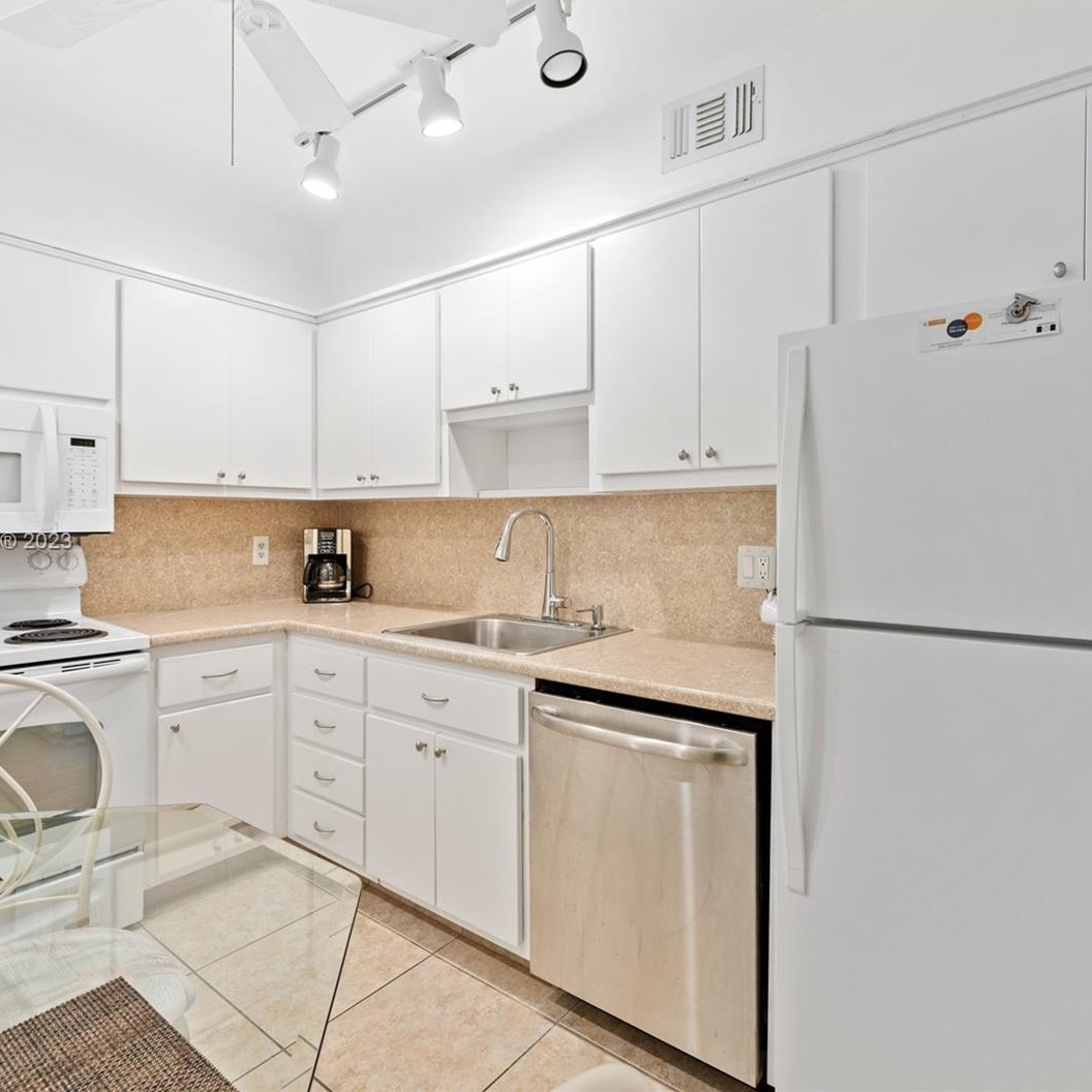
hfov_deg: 80.7
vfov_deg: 80.7
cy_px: 543
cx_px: 569
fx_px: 642
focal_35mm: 18
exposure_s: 1/3
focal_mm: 14
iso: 200
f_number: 8
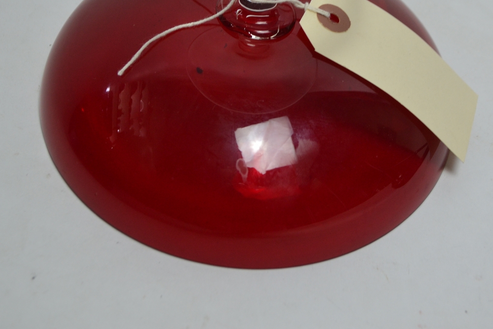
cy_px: 79
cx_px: 245
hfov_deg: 35.1
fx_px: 781
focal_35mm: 57
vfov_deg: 23.5
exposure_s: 1/20
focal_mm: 24
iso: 400
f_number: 4
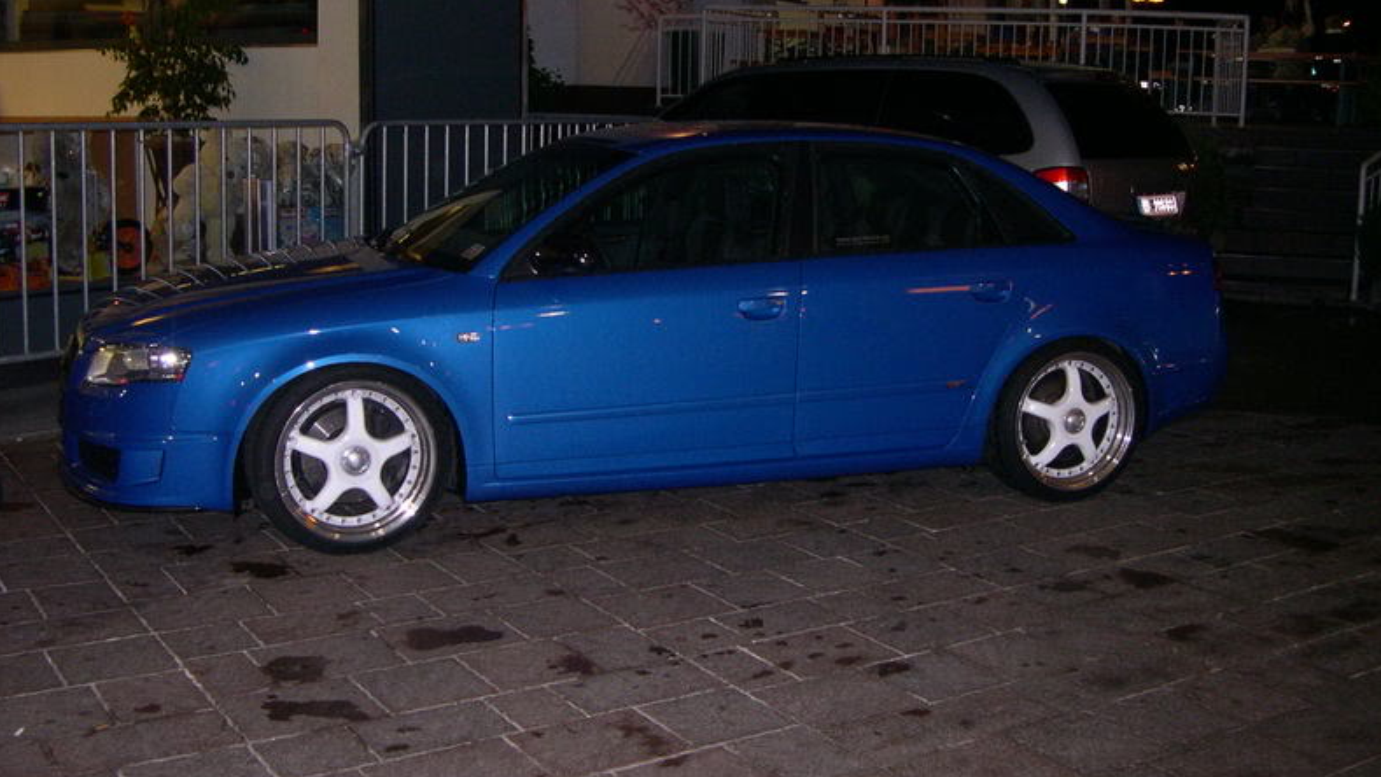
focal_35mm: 42
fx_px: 1538
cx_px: 695
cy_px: 340
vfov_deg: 28.3
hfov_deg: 48.4
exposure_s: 1/60
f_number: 2.8
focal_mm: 8
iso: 400
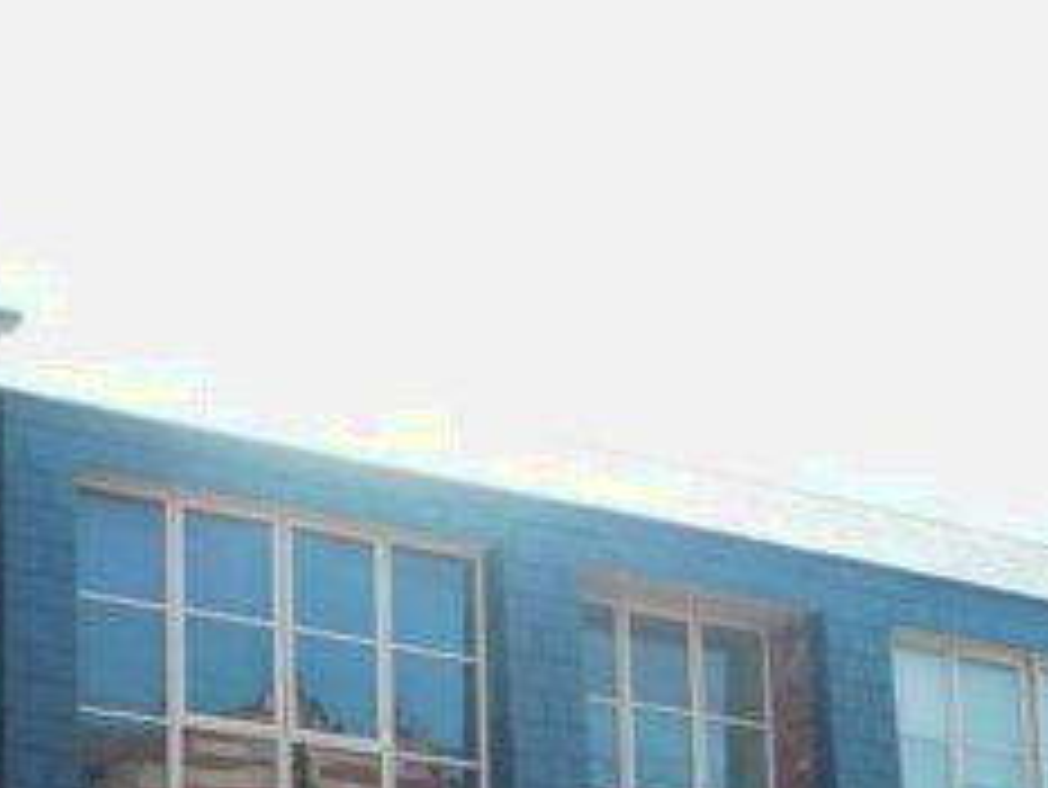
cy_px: 1164
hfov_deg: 21.8
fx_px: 2726
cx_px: 495
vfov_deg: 15.3
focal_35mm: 90
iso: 100
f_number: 4
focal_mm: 5.2
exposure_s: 1/250
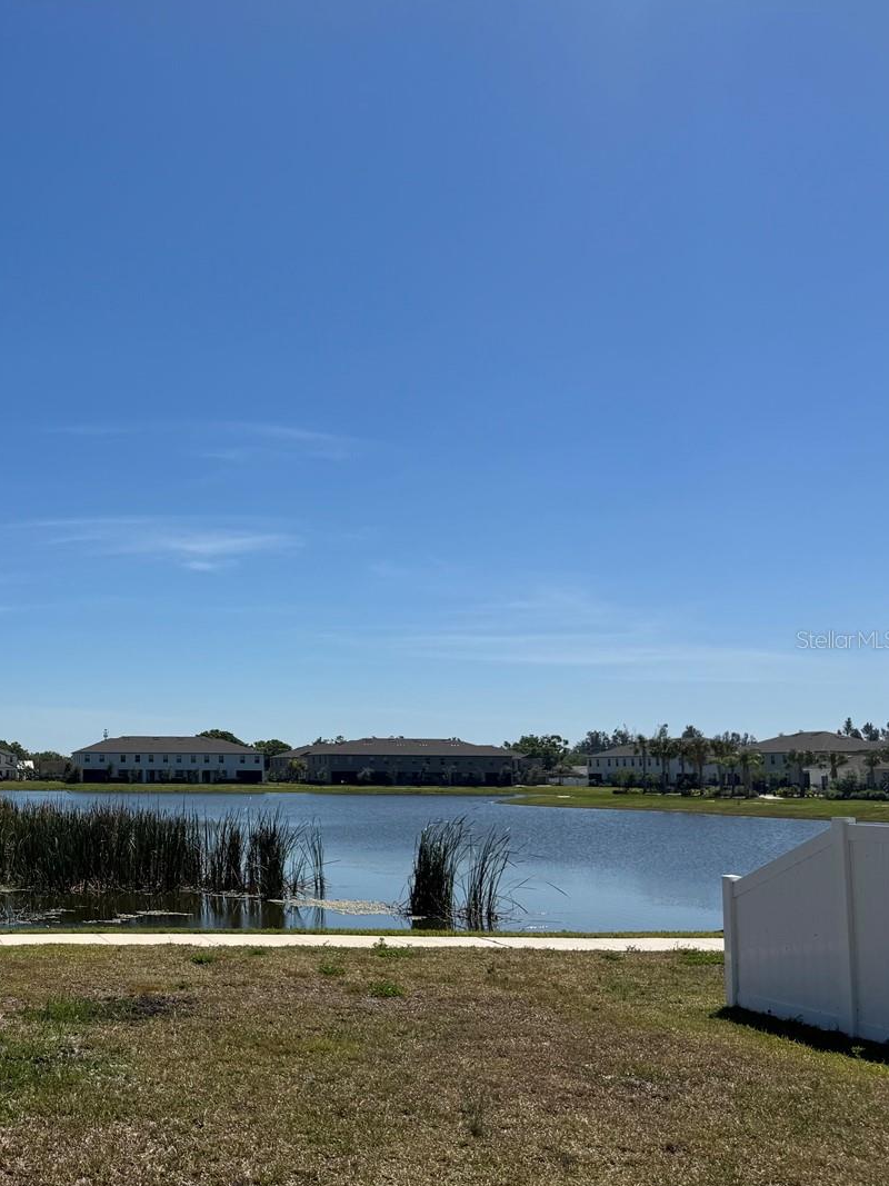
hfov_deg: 36.0
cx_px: 12
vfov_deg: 51.3
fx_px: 1233
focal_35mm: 36
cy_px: 639
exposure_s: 1/10417
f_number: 1.78
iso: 80
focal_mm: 6.76
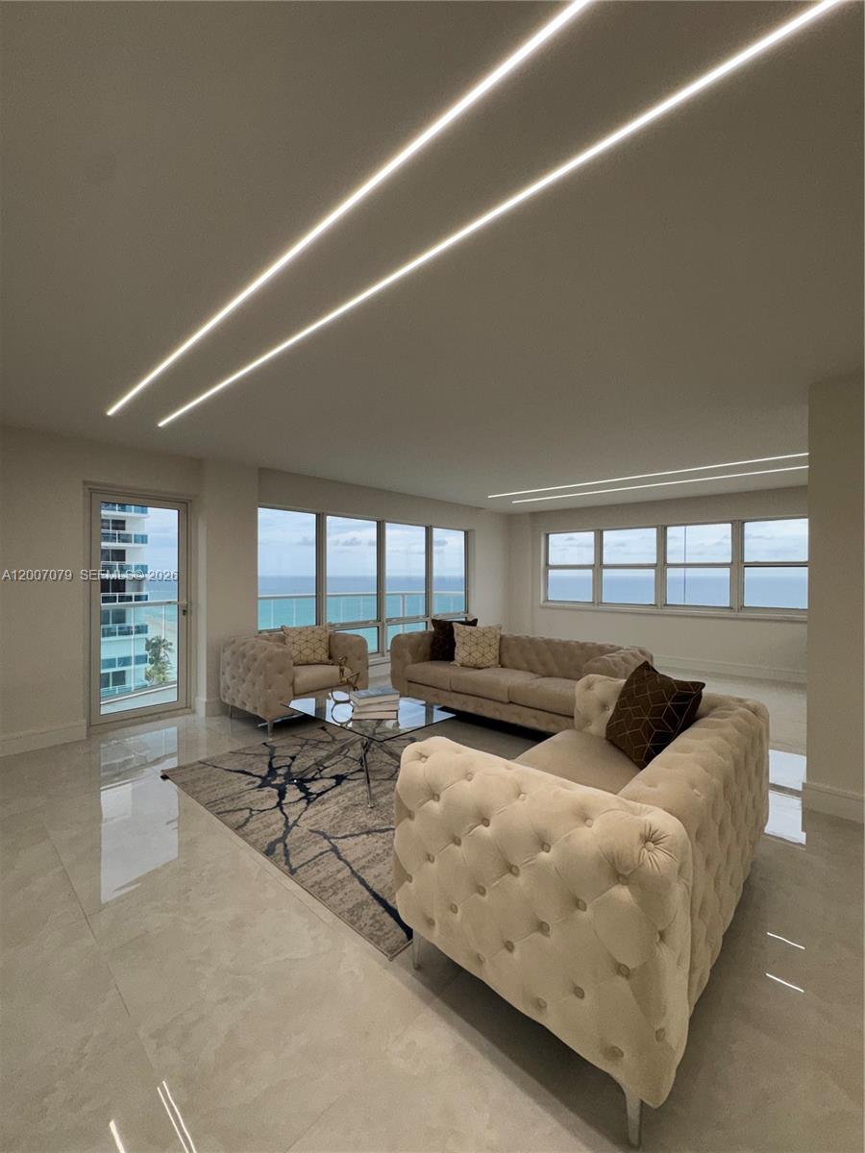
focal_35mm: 14
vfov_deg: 102.1
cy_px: 576
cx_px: 432
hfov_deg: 85.7
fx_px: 466
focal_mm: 2.22
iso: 80
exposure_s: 1/120
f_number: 2.2
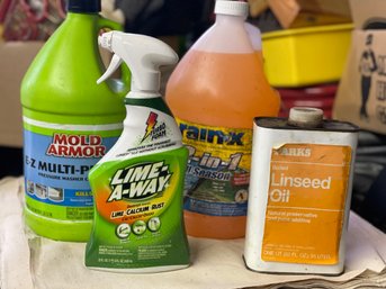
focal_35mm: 52
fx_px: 580
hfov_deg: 36.8
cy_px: 144
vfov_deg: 28.0
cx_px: 193
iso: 250
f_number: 2
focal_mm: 6
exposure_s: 1/120
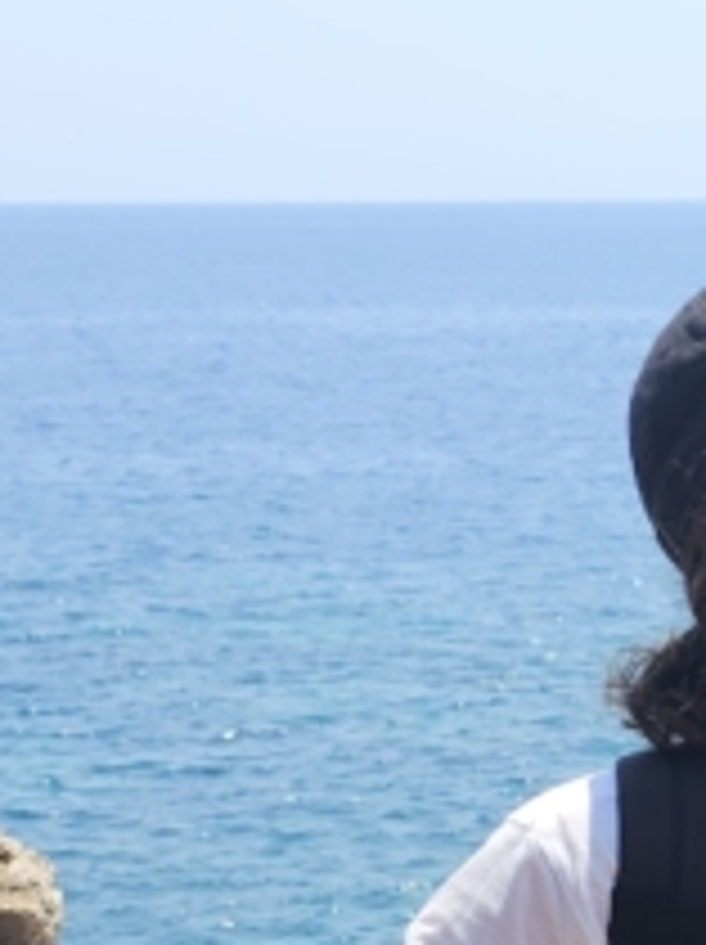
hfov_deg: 11.5
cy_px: 932
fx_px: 3134
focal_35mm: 115
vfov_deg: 16.8
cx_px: 1439
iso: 10
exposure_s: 1/528
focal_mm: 6.3
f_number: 1.7
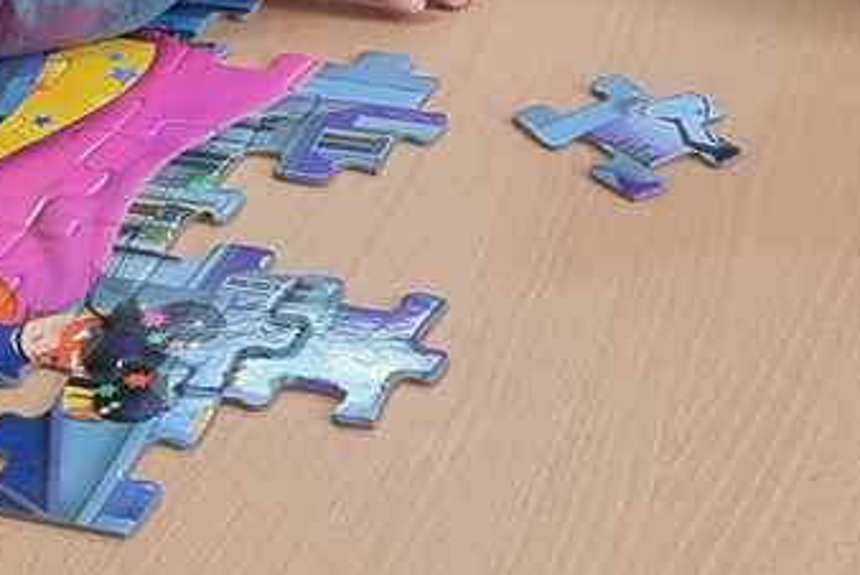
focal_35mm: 118
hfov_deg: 17.3
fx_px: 2821
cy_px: 33
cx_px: 410
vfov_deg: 11.5
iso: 125
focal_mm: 6.7
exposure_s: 1/100
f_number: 1.8
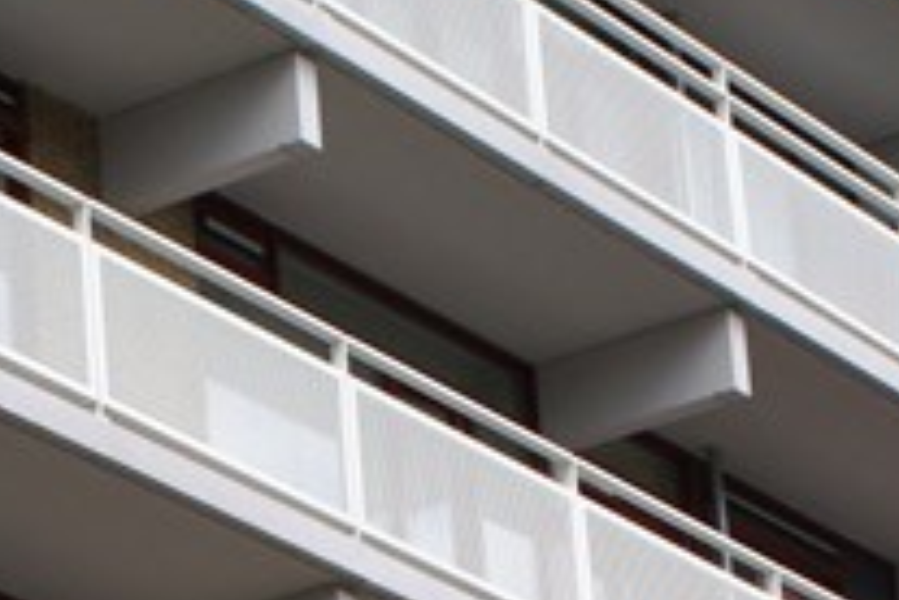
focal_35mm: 208
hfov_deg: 9.9
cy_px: 1150
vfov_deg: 6.4
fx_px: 5194
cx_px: 122
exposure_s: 1/125
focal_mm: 28
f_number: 9
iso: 100
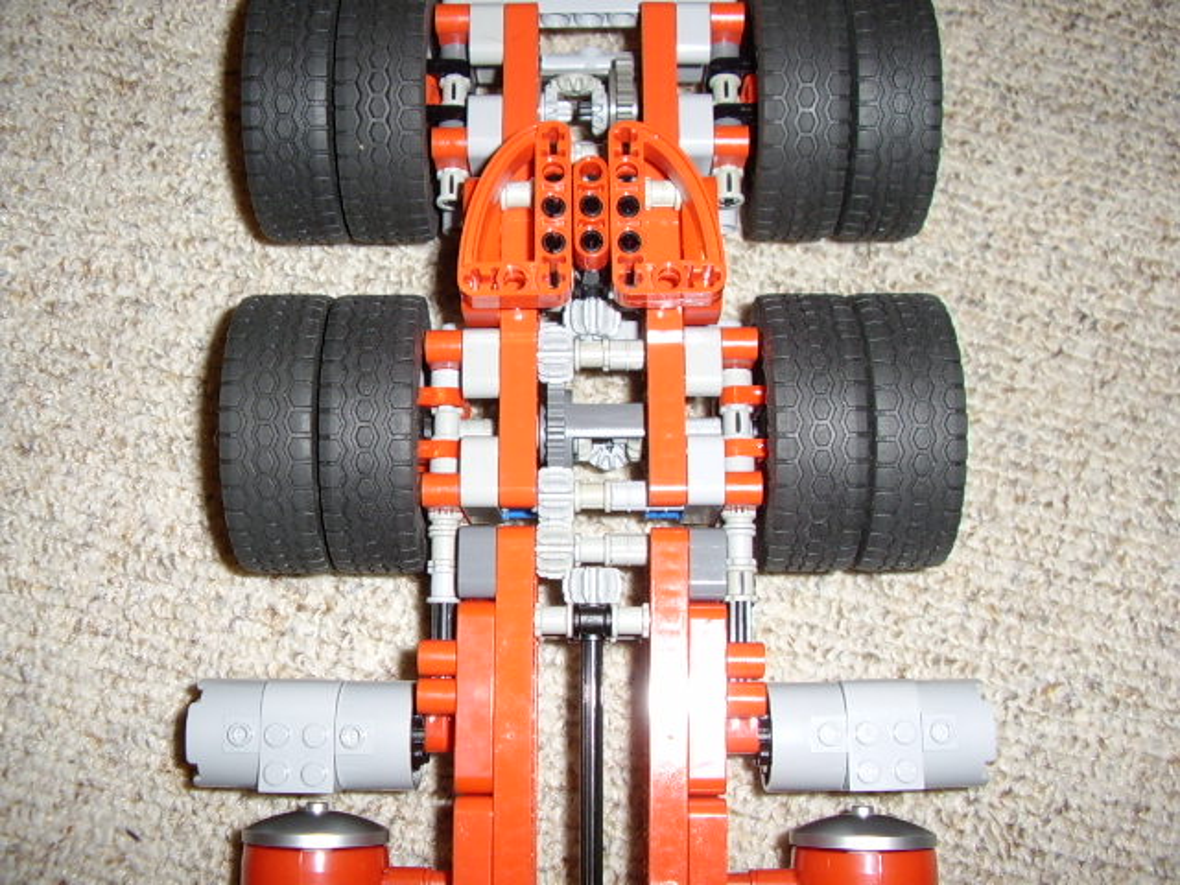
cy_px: 442
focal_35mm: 30
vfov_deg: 46.8
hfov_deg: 60.0
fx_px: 1023
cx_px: 590
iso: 141
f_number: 2.9
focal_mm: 5.8
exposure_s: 1/30
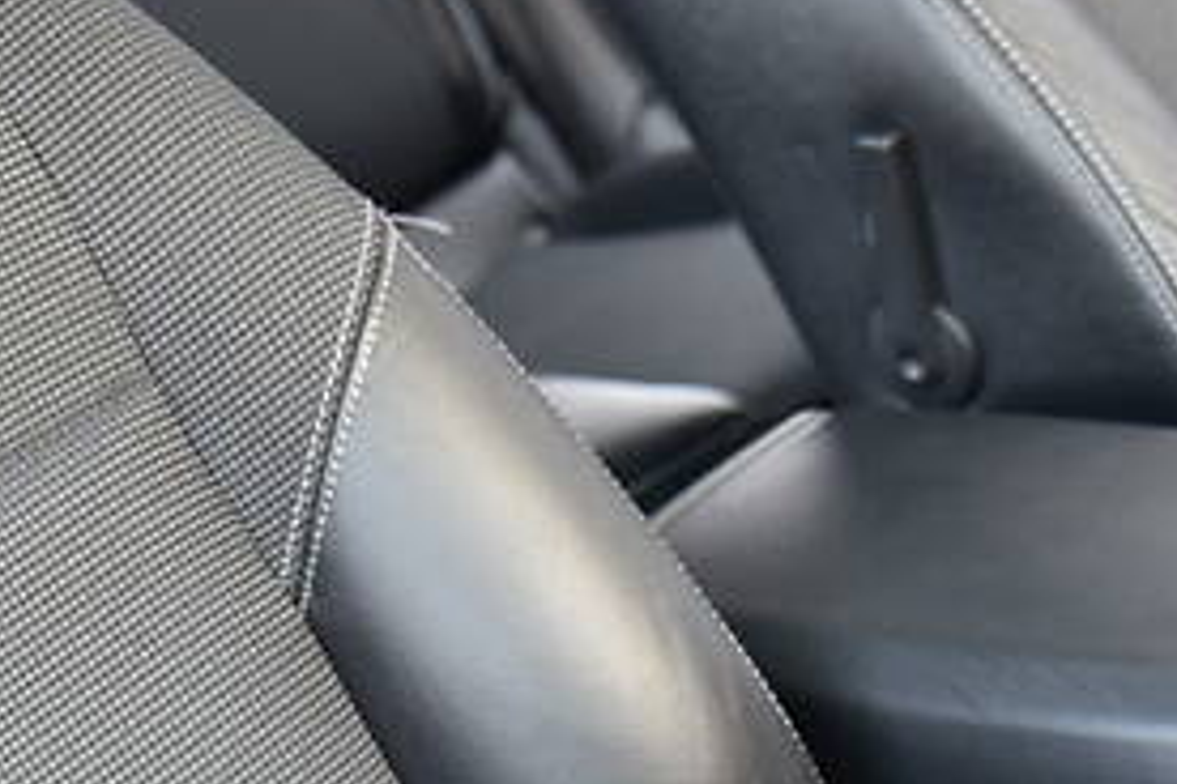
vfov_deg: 11.6
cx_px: 98
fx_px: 3792
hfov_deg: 17.4
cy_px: 871
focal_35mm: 116
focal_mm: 40
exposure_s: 1/60
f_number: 4
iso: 720
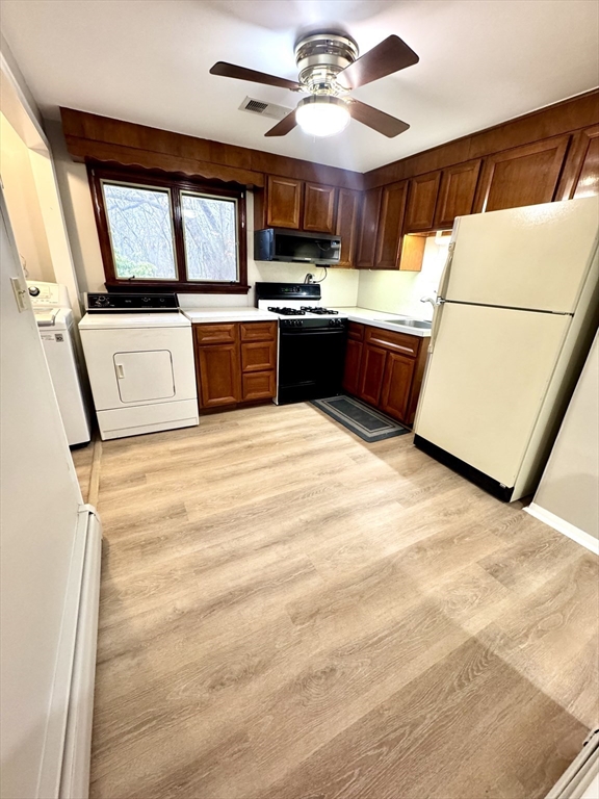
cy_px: 400
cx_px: 300
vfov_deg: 102.1
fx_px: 323
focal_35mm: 14
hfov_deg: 85.7
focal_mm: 2.22
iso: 250
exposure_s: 1/60
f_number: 2.2
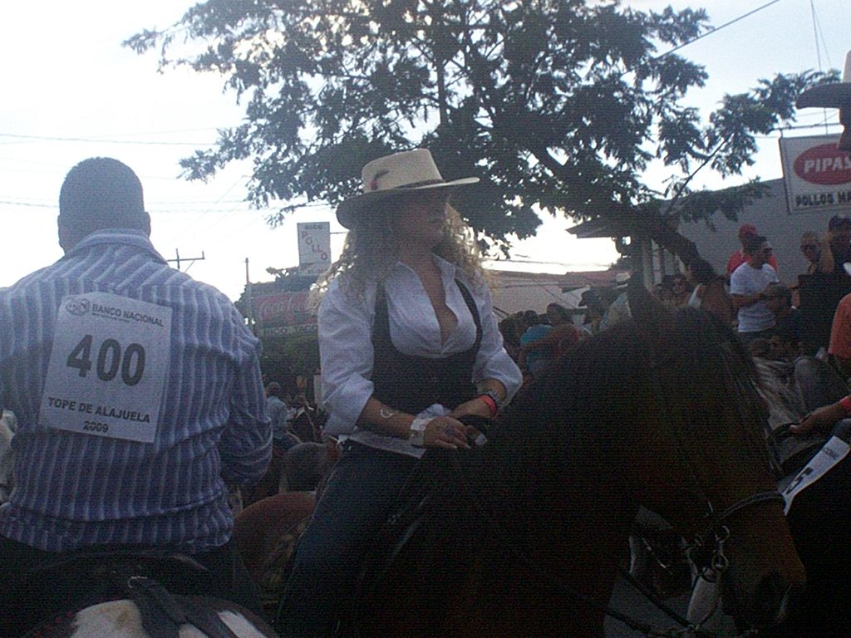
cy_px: 319
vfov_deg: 39.7
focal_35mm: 36
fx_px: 885
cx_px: 426
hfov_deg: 51.4
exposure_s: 1/558
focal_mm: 6
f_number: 4.5
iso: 100
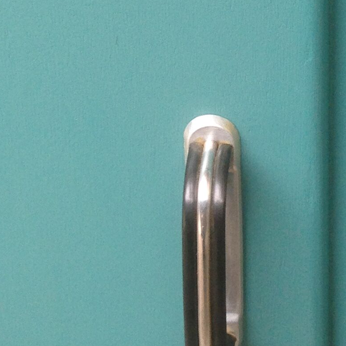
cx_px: 342
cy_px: -60
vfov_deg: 13.9
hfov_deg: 14.1
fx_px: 1380
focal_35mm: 122
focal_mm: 4.12
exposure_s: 1/120
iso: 64
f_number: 2.4
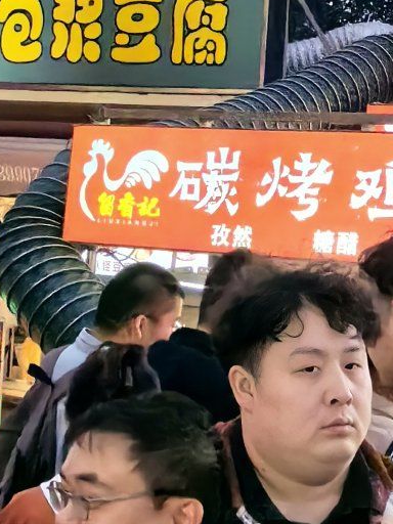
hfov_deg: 10.3
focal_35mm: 144
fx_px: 2180
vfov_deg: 13.7
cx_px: 106
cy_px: 169
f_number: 4
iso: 125
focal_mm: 5.75
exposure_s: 1/100
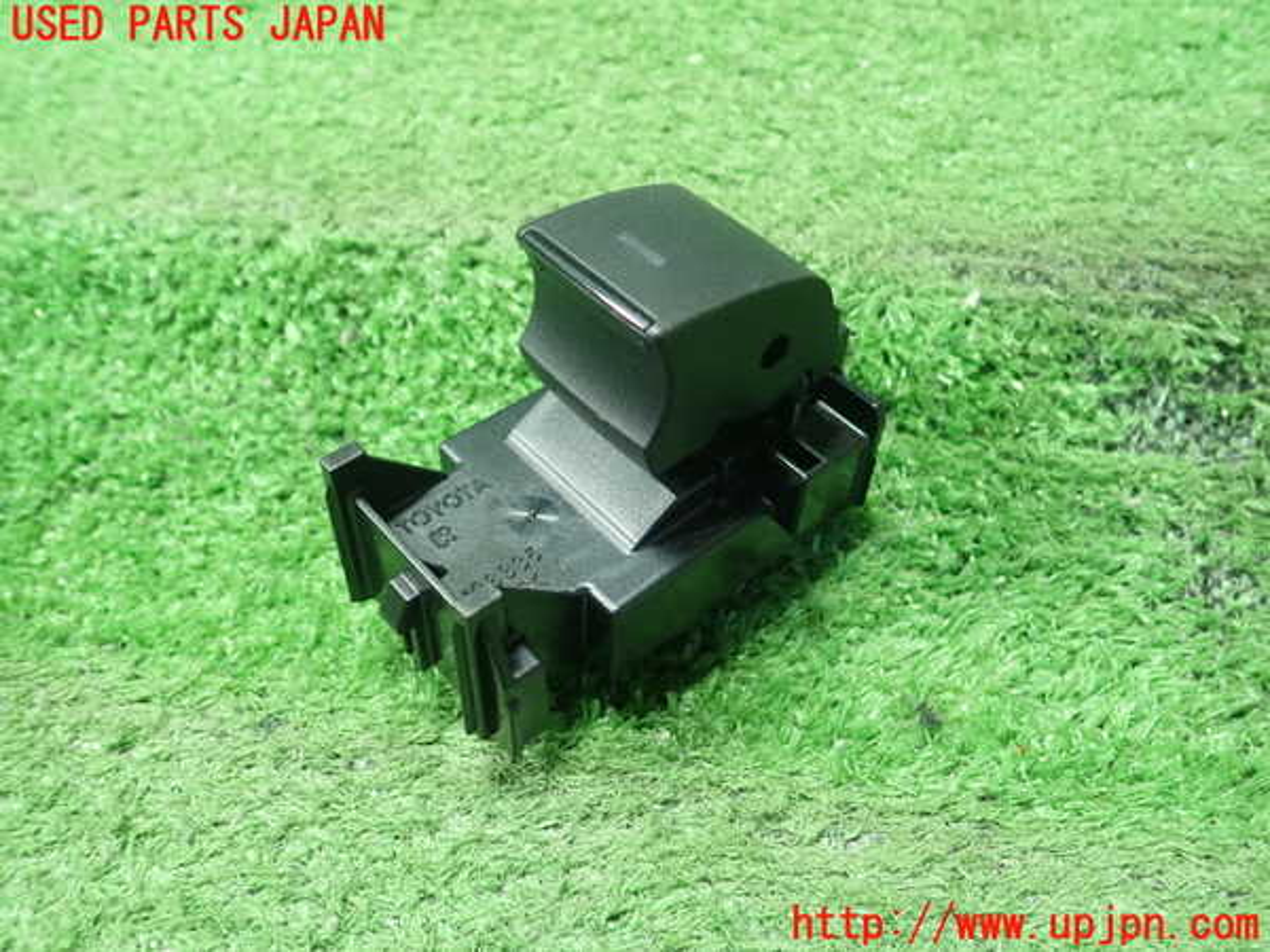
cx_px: 635
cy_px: 476
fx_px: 1101
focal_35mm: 30
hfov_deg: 60.0
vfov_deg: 46.8
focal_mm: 5.5
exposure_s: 1/100
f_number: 2.3
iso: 800
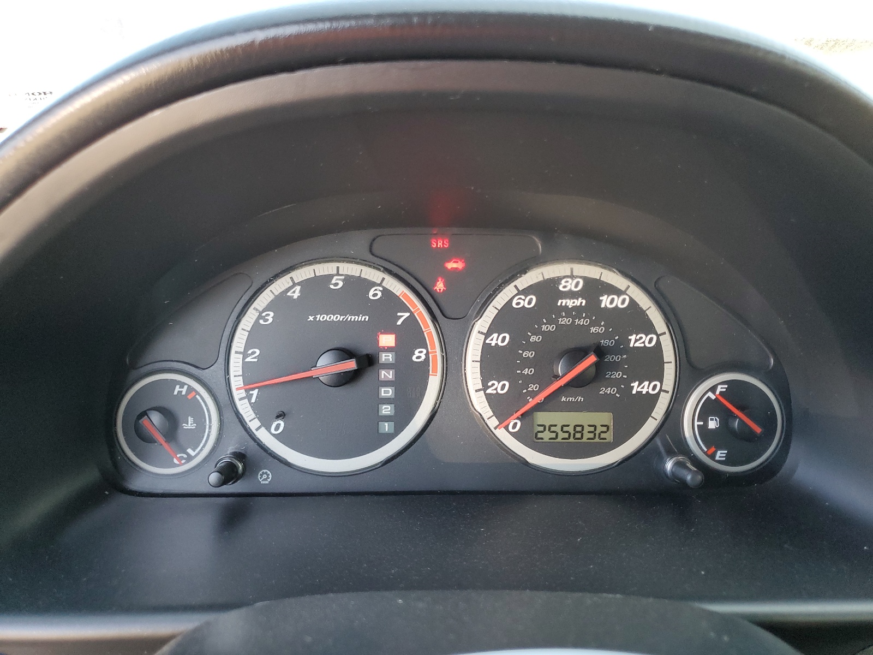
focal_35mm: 26
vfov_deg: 53.1
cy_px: 328
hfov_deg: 67.3
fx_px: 656
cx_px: 436
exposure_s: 1/120
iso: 91
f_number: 1.5
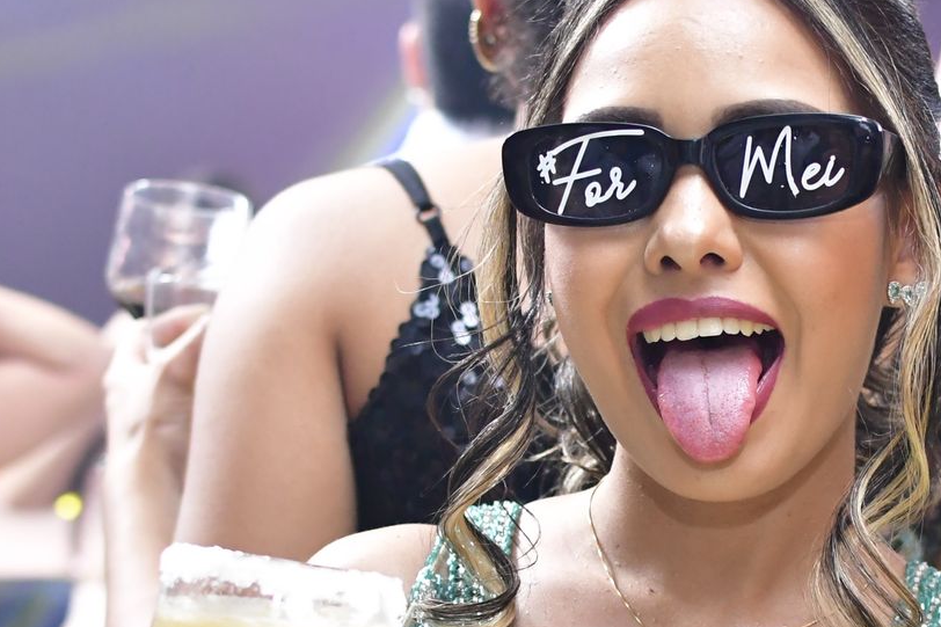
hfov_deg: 16.4
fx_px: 3245
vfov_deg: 11.0
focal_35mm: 124
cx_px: 738
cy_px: 450
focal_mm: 35
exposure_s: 1/125
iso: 2500
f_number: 3.2
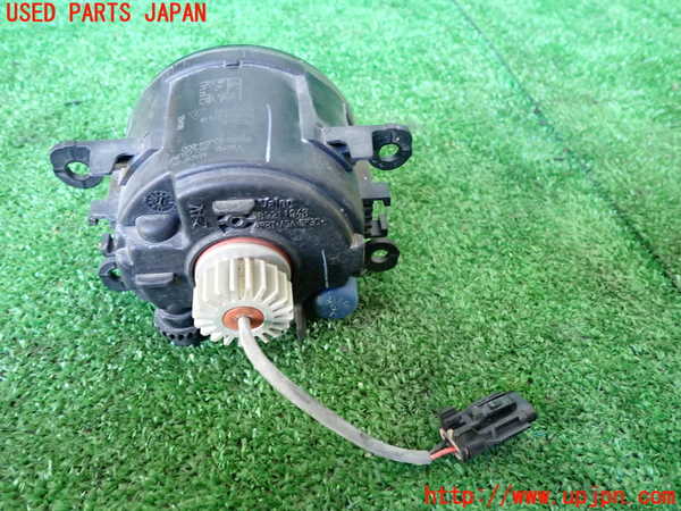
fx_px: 590
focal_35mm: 30
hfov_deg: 60.0
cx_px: 340
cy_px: 256
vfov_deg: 46.8
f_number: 2.3
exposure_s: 1/30
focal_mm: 5.4
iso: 500
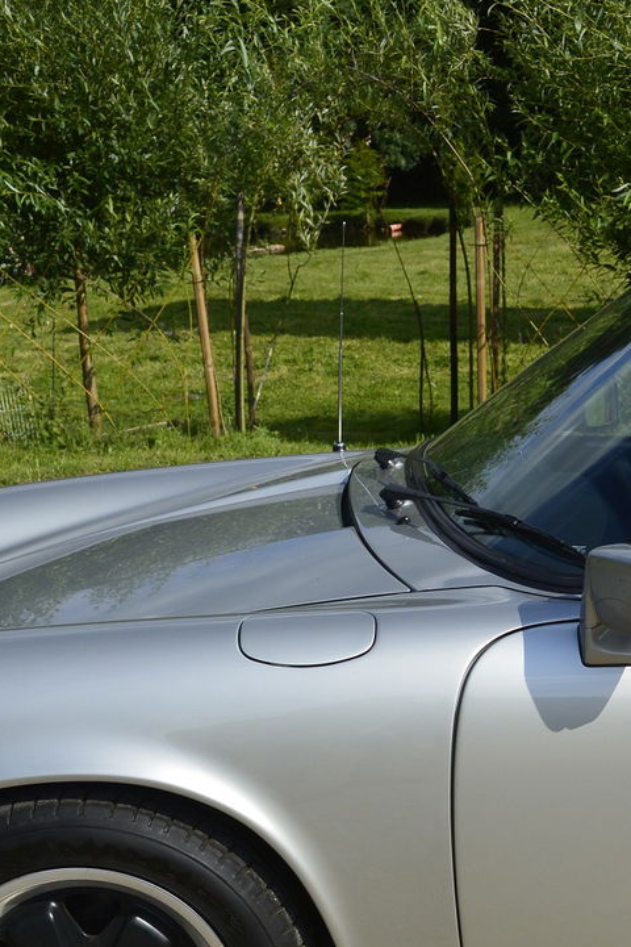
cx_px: 413
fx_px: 1683
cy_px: 756
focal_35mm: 64
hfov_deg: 21.2
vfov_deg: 30.7
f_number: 5
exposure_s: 1/1250
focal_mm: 15.1
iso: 160
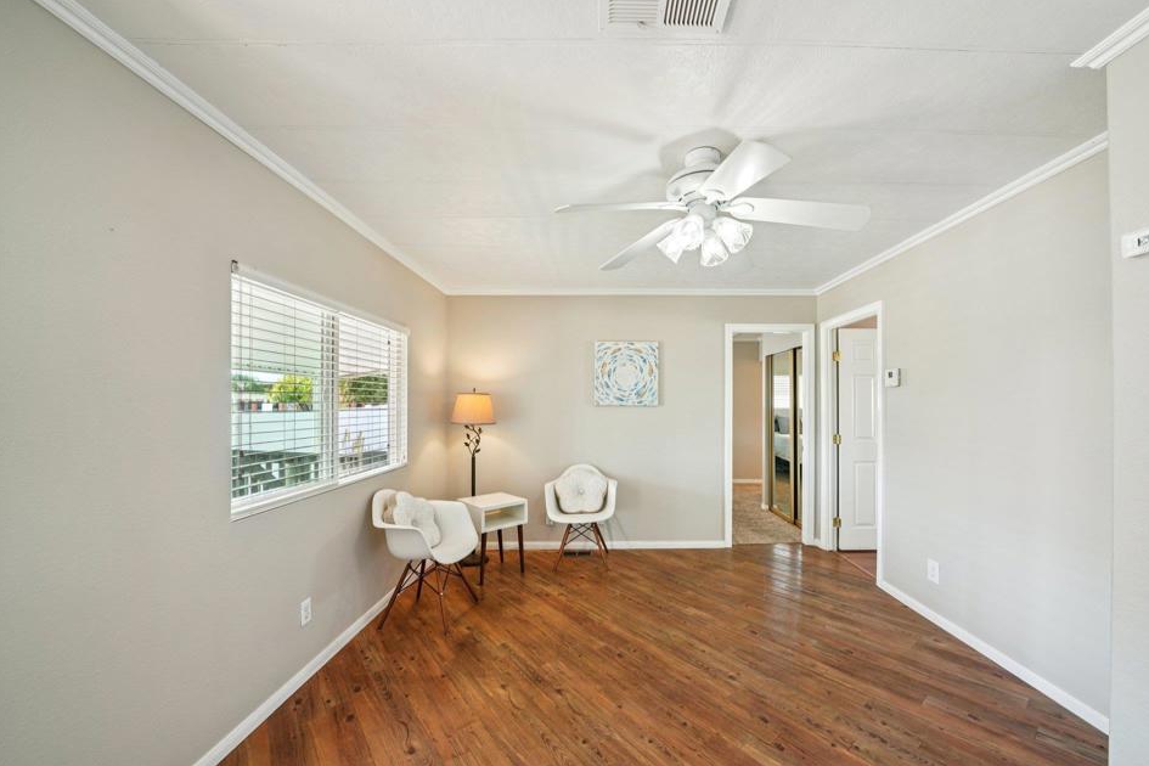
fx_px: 415
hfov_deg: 108.1
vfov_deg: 85.3
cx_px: 618
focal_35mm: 13
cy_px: 404
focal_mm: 12
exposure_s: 1/15
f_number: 9
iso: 400
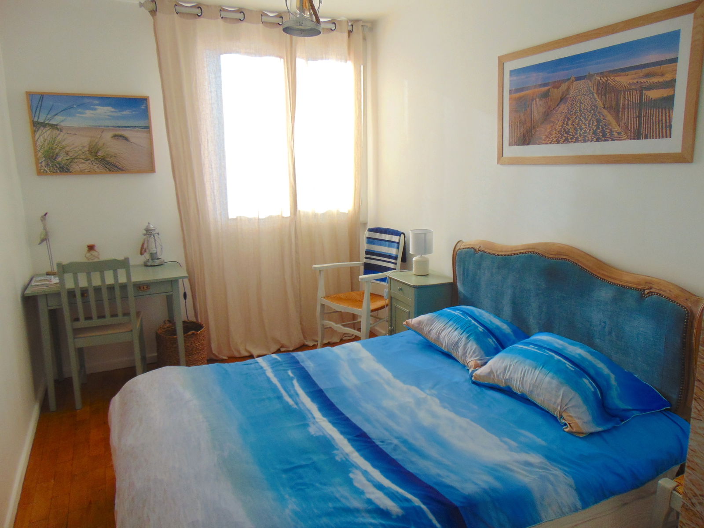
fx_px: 508
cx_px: 352
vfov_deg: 54.9
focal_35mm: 25
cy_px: 264
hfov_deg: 69.4
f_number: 3
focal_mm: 4.5
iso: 80
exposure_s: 1/160
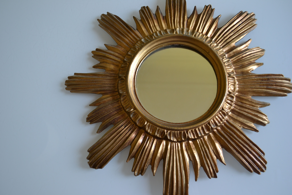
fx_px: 292
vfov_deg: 36.9
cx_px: 146
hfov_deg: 53.1
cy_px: 98
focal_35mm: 36
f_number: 4
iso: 400
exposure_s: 1/40
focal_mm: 24
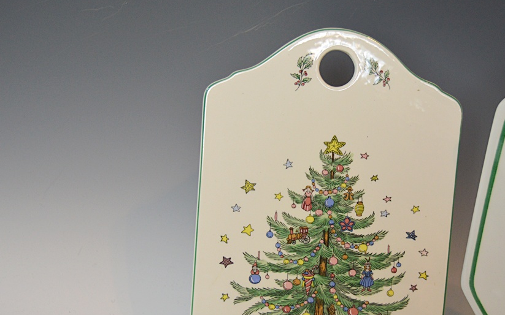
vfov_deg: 24.9
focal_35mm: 52
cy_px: 168
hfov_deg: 38.8
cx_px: 287
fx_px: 716
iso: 900
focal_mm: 28
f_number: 4
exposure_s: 1/60
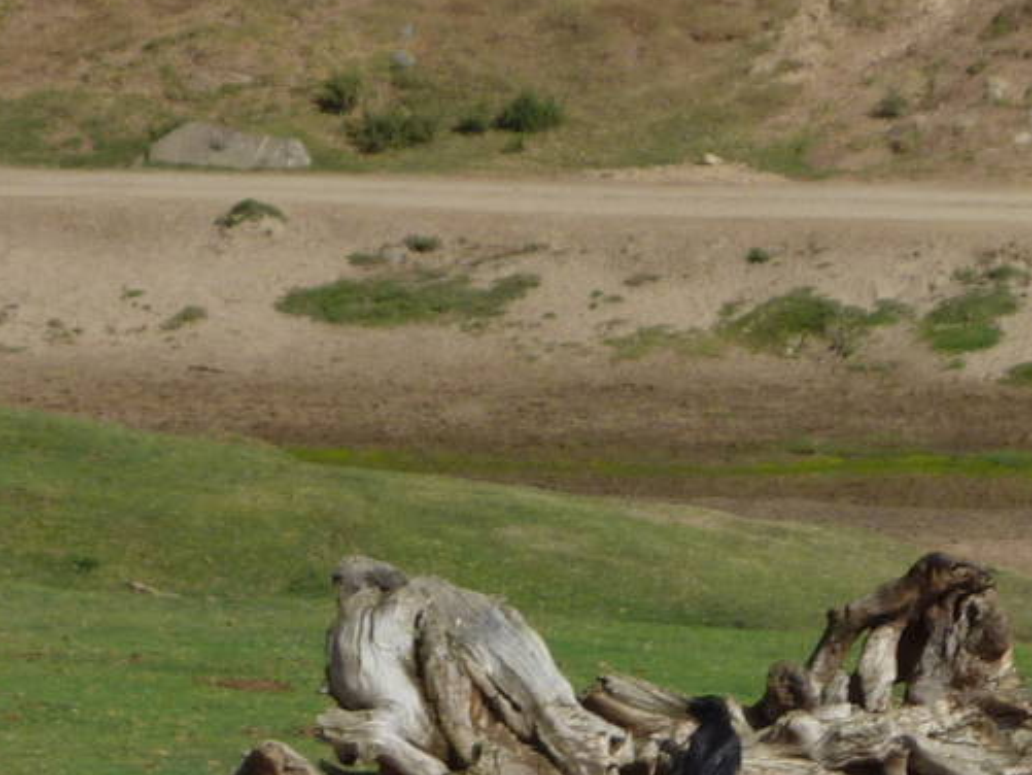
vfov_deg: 3.9
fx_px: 11332
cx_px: 867
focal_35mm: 380
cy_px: 1220
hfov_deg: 5.2
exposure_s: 1/640
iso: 80
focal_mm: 19.5
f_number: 5.6
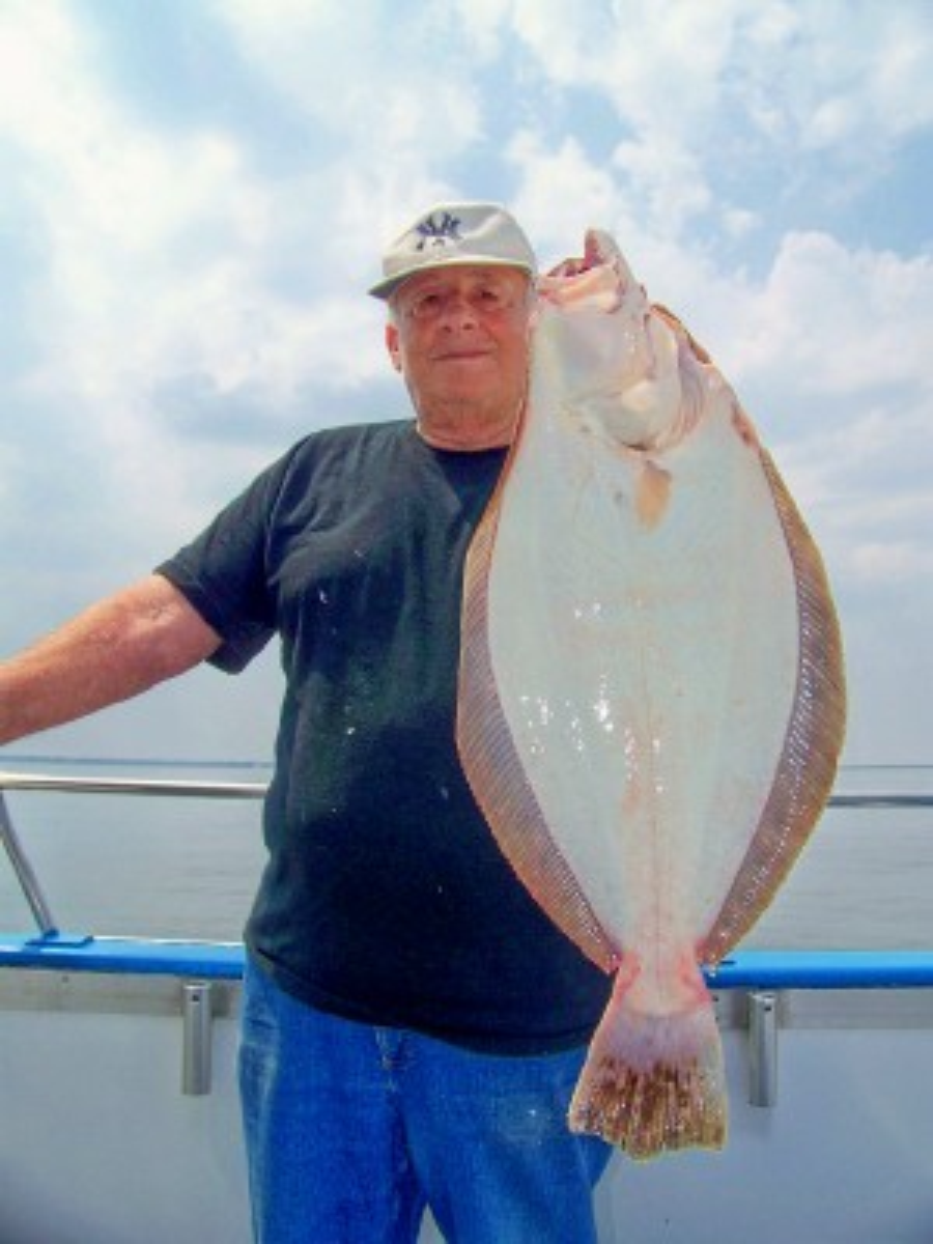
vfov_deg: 51.4
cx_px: 466
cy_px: 622
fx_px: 1294
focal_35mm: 36
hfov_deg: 39.7
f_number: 4
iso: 64
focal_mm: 5.85
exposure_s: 1/640
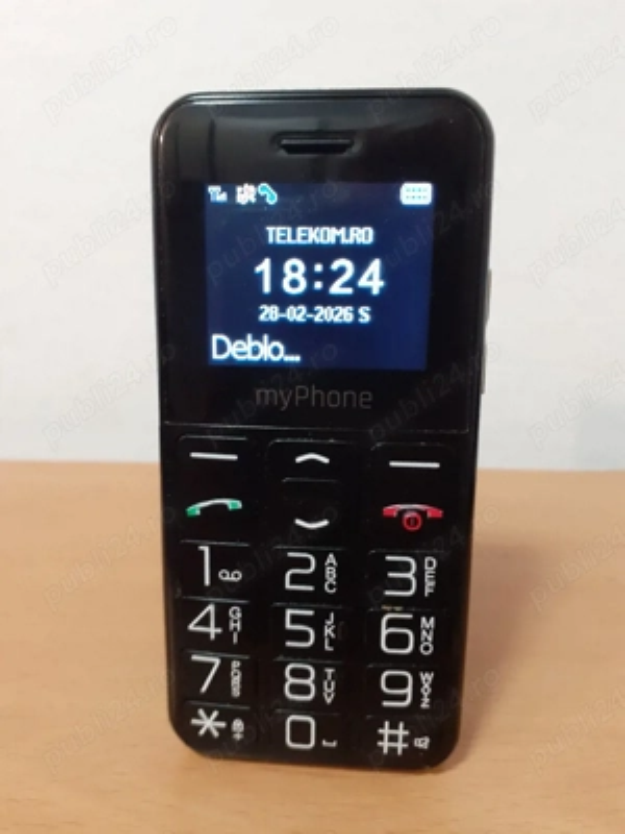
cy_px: 417
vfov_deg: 65.3
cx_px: 312
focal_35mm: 27
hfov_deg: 51.4
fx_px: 650
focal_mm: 3.6
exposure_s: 1/25
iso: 250
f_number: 1.9
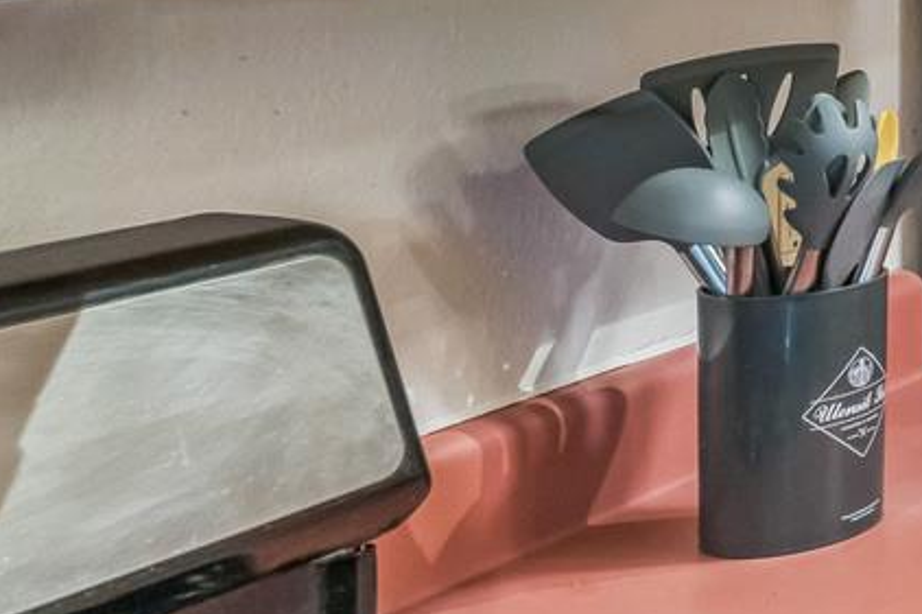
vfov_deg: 18.8
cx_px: 2056
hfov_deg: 16.7
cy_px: -137
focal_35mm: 68
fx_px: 1741
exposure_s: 1/10
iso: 400
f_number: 8
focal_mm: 14
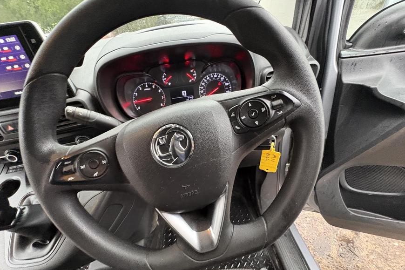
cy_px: 147
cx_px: 197
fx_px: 169
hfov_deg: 100.4
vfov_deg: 77.2
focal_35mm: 15
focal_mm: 2.22
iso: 800
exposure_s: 1/60
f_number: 2.2
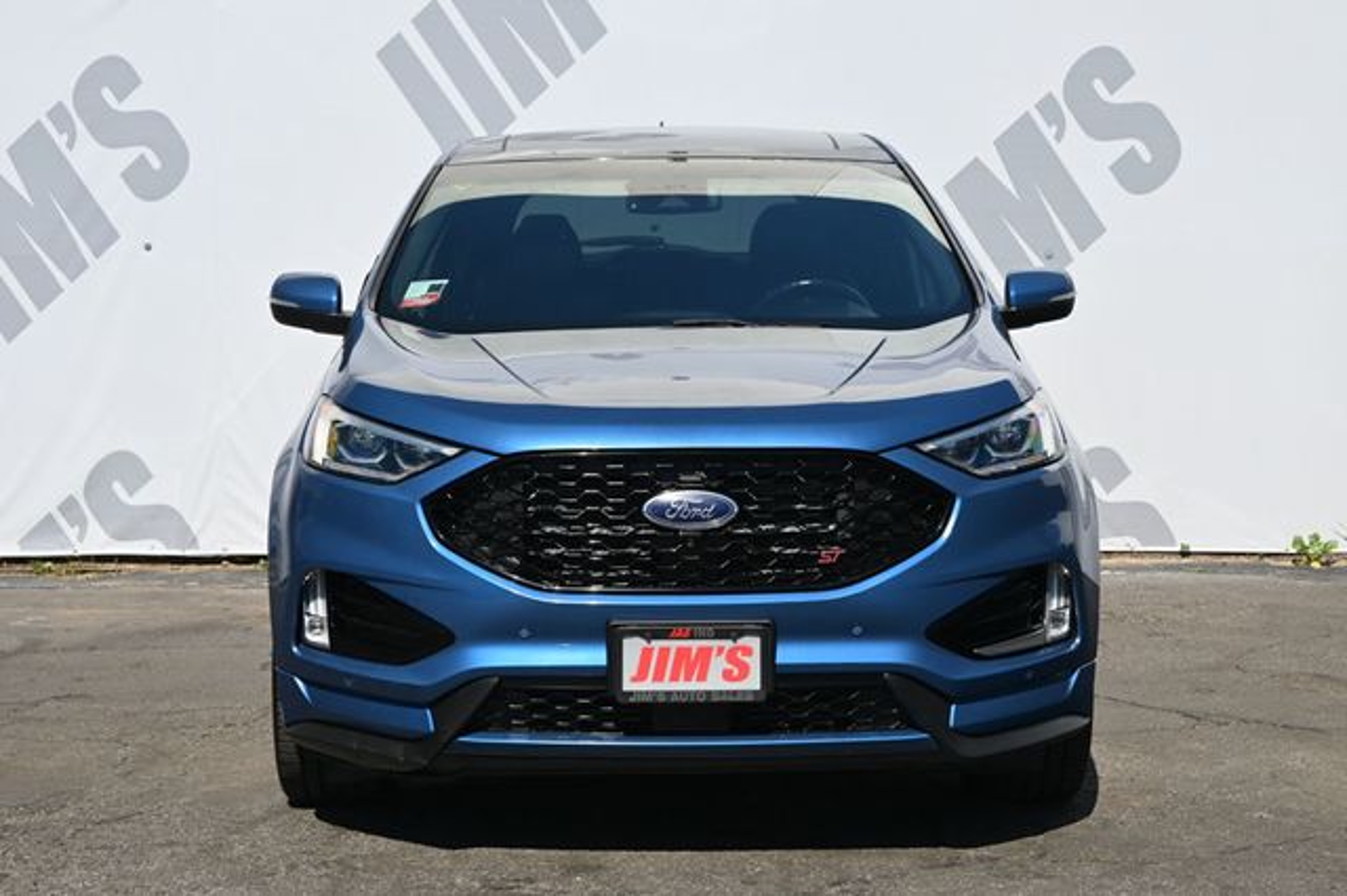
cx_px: 674
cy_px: 448
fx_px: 2468
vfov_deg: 20.6
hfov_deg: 30.5
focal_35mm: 66
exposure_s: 1/320
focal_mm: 44
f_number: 6
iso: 100
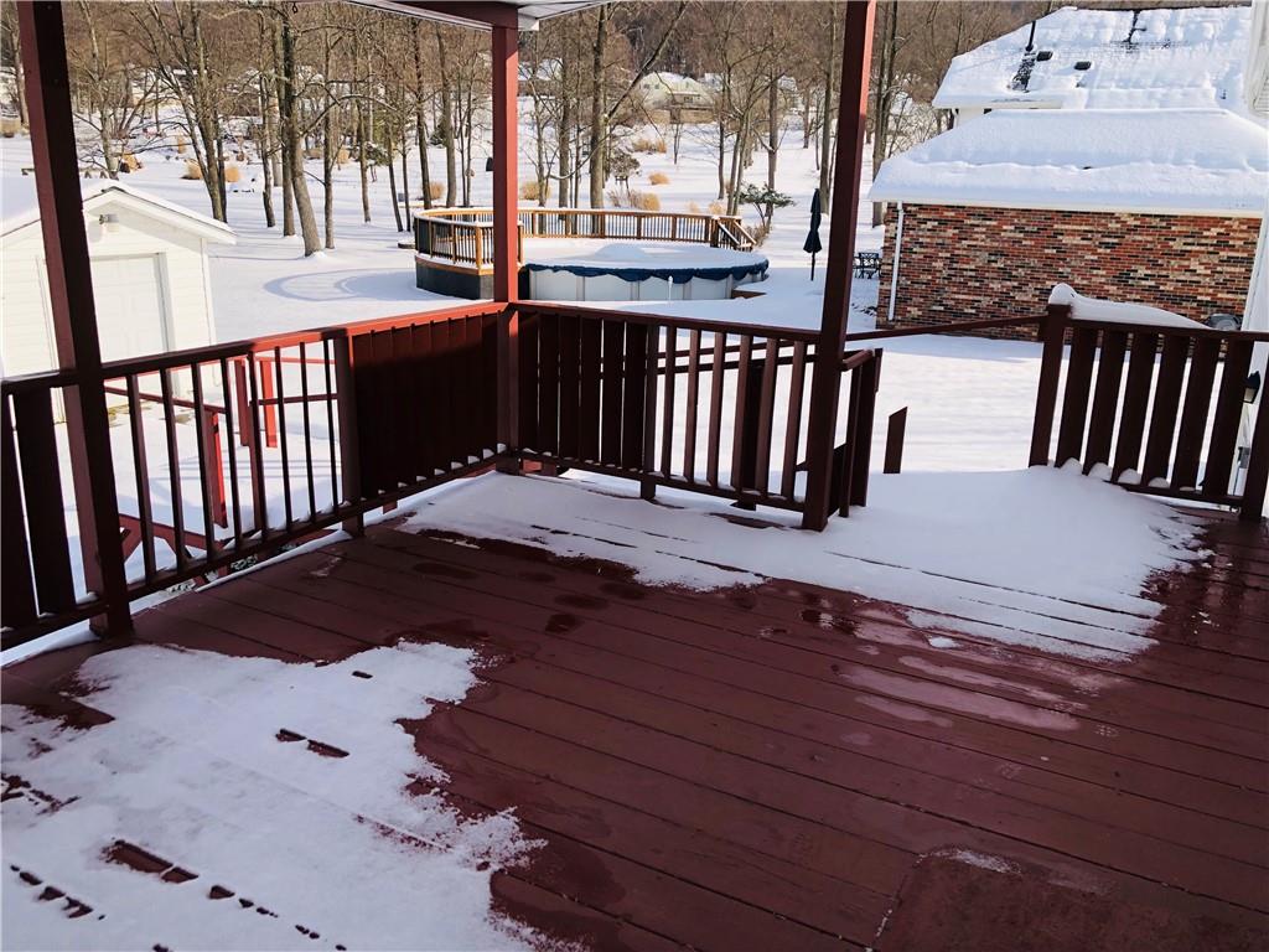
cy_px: 476
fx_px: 1026
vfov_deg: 49.7
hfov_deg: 63.4
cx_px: 634
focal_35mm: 28
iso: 20
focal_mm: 3.99
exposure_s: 1/2114
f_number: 1.8
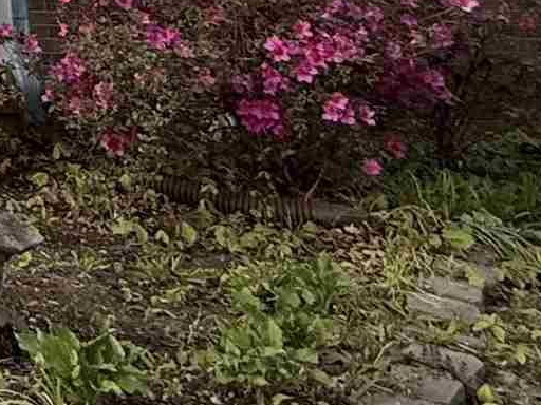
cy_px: -448
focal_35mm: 84
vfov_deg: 14.2
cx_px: -614
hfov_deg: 16.3
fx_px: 1313
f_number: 2.2
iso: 50
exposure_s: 1/413
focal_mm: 2.22
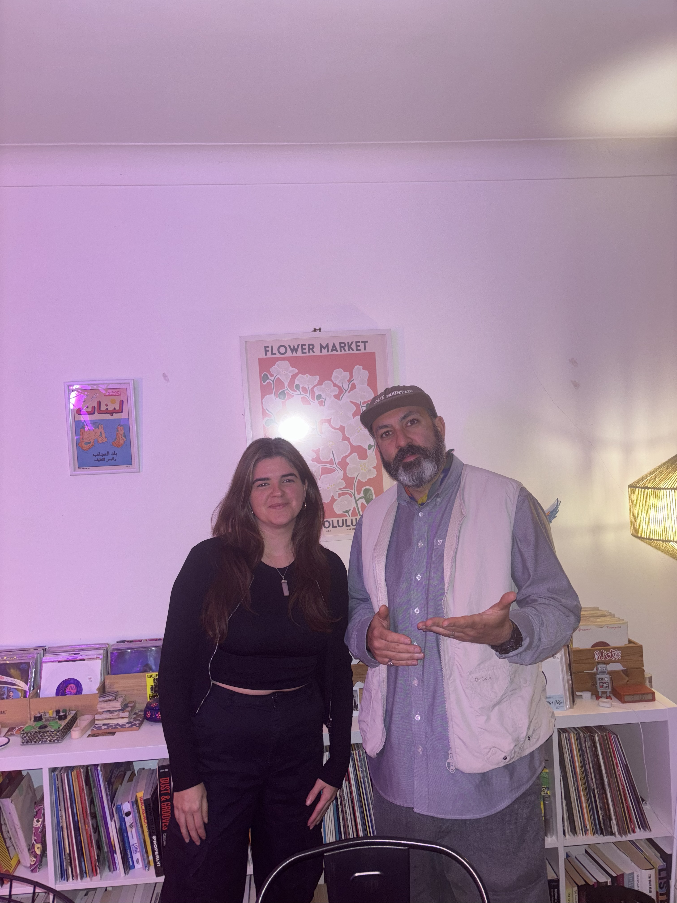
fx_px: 678
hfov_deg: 53.1
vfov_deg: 67.3
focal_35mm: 26
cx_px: 338
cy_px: 452
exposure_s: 1/13
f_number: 1.6
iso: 100
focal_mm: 5.96
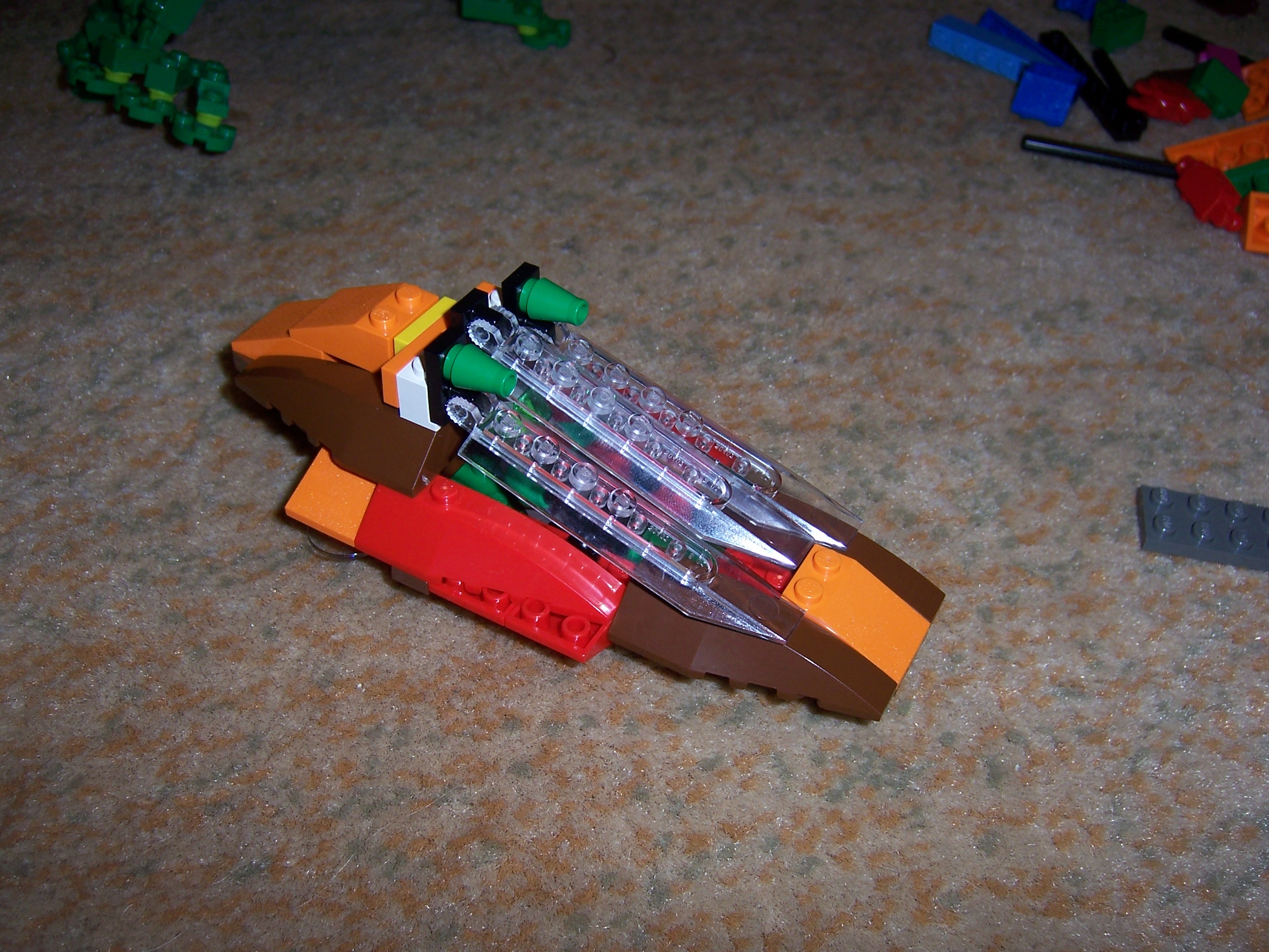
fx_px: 1320
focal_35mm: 36
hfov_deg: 51.4
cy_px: 476
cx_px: 634
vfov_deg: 39.7
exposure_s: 1/60
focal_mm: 6.2
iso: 80
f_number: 2.8
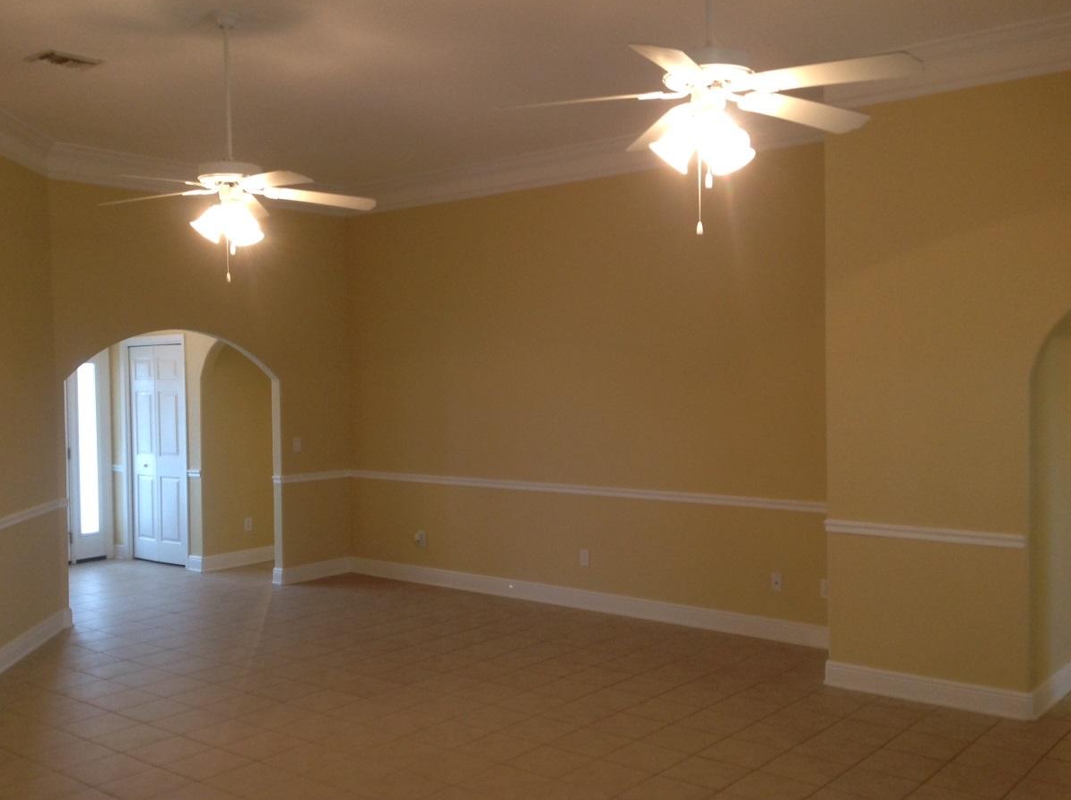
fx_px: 1174
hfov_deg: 49.0
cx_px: 537
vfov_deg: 37.6
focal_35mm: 38
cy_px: 399
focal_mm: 4.28
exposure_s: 1/15
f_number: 2.4
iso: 100
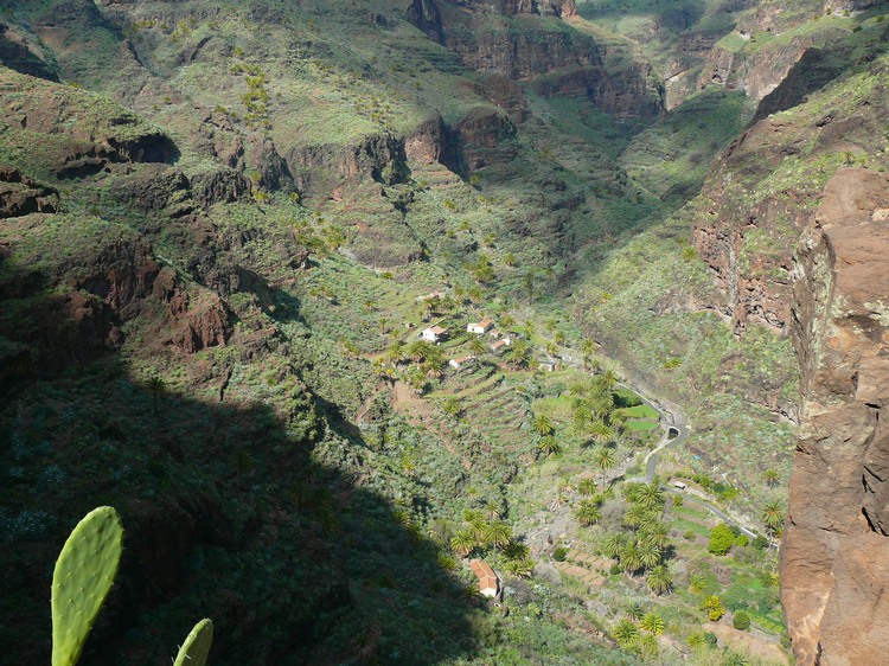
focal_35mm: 35
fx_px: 899
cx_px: 444
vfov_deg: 40.7
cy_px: 333
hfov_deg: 52.6
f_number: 4
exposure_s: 1/200
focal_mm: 7.4
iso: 100
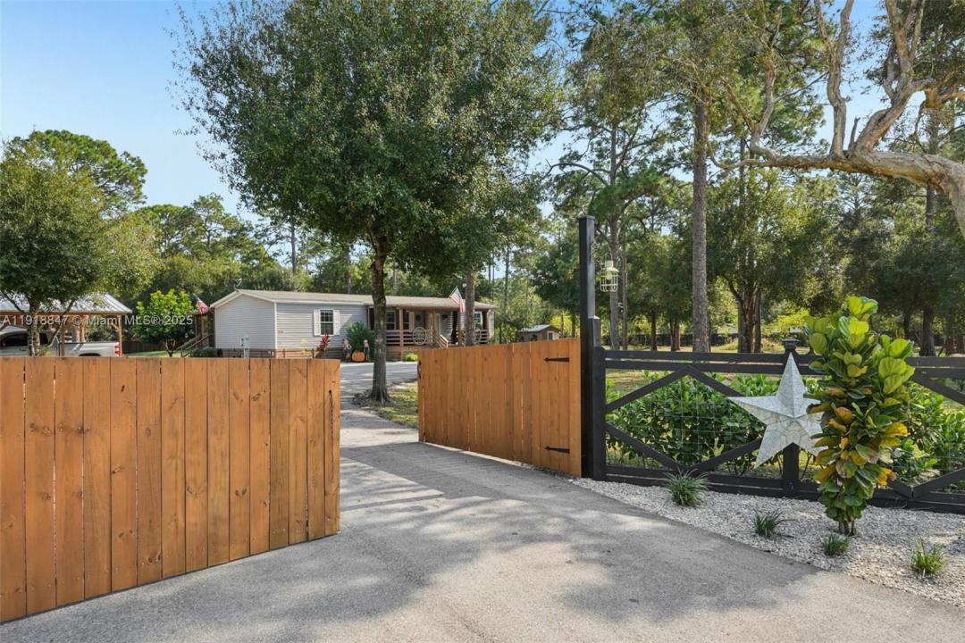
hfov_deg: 74.9
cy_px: 322
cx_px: 482
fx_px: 630
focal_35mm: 24
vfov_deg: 54.1
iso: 400
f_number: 8
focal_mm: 23.5
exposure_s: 1/400
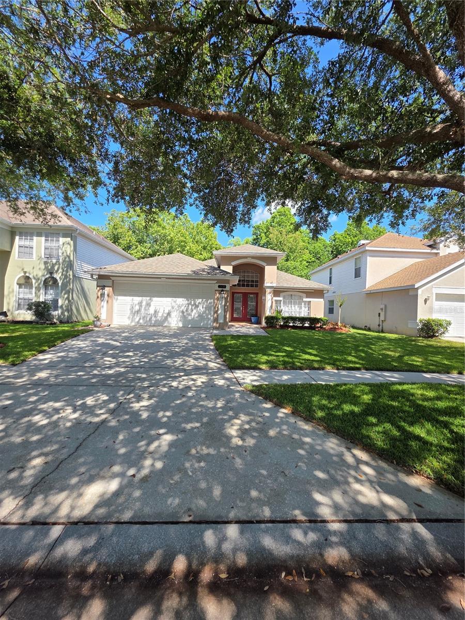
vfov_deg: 106.2
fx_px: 233
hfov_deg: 89.9
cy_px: 310
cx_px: 232
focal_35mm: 13
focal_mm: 2.2
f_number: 1.9
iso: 40
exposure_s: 1/932
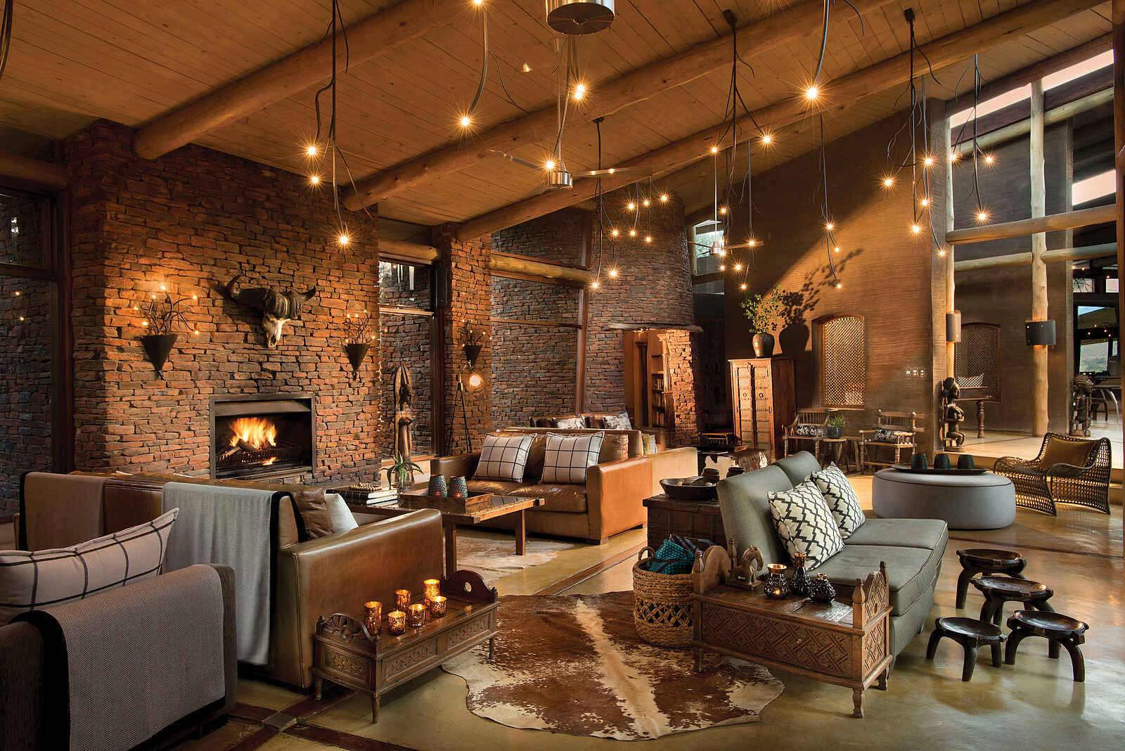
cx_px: 562
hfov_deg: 61.9
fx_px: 938
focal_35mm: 30
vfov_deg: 43.6
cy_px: 376
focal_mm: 30
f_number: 9.5
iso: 200
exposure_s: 1/1.43
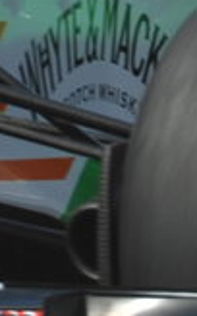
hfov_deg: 0.3
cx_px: 209
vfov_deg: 0.5
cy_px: -110
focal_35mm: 3994
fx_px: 34279
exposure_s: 1/640
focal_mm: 400
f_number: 5.6
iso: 100
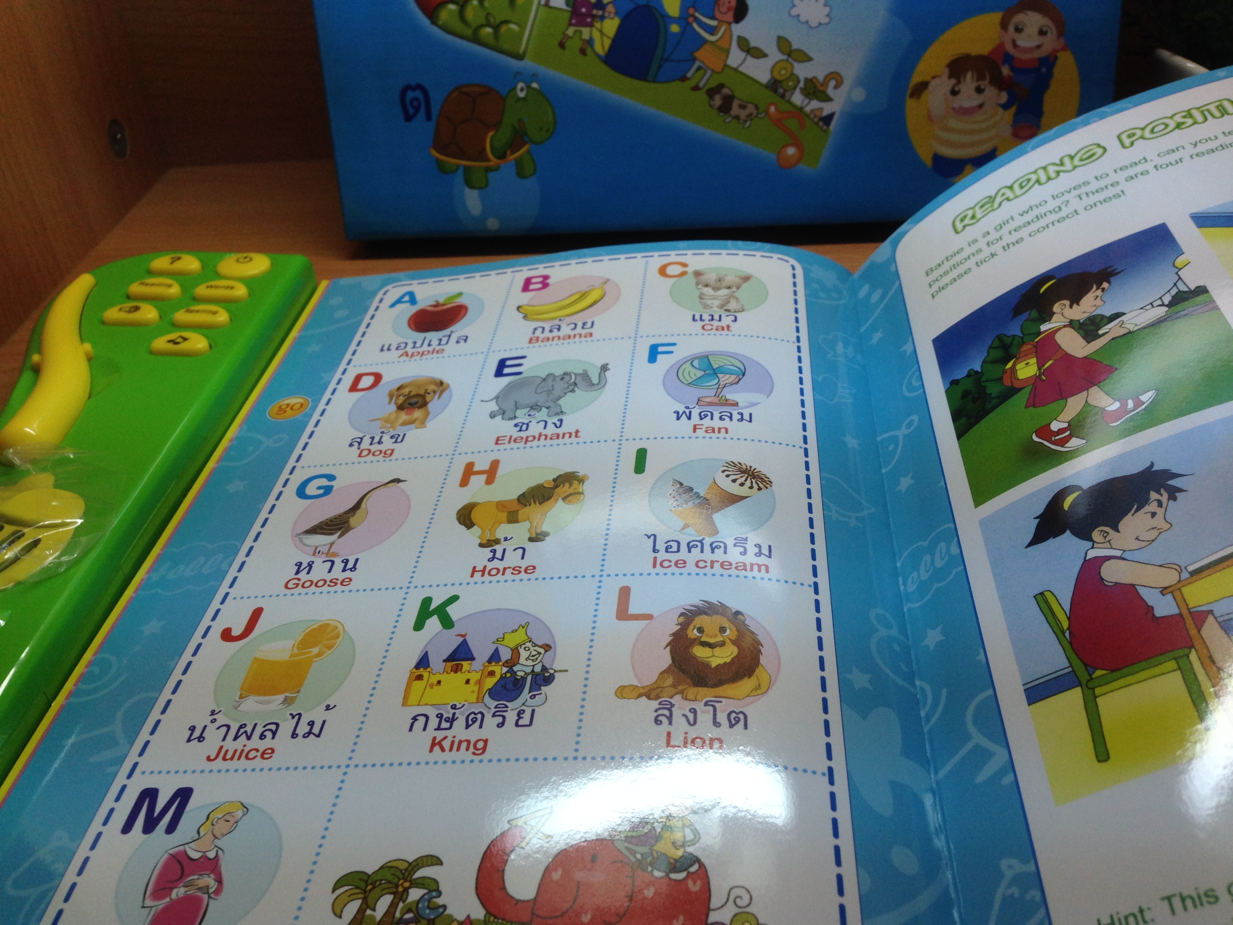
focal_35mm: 33
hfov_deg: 55.4
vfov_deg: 42.9
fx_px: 1175
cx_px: 616
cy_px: 462
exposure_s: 1/60
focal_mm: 4.12
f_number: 2.4
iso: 64
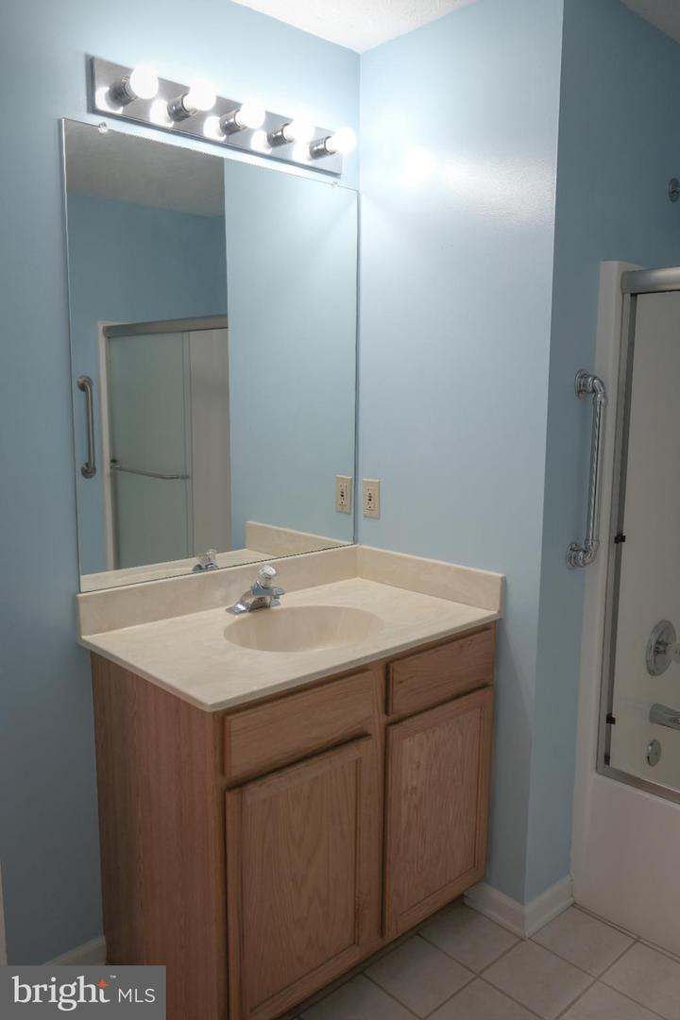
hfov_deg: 47.9
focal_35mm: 27
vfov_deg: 67.4
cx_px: 340
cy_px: 510
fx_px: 765
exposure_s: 1/100
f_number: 3.2
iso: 250
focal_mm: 18
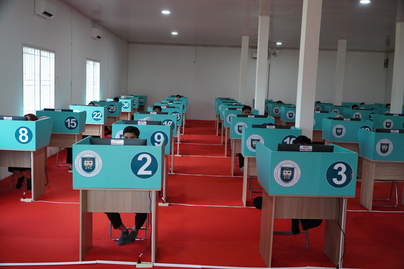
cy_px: 134
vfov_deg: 36.9
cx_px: 202
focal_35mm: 36
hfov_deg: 53.1
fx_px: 404
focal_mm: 24
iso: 2500
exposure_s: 1/160
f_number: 4
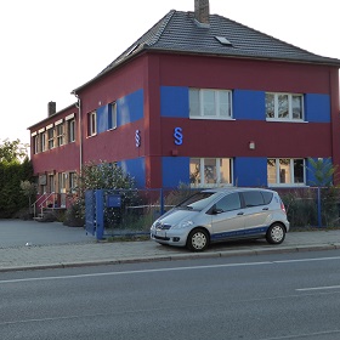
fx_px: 589
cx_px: 104
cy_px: 181
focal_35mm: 53
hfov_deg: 31.9
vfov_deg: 32.2
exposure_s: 1/160
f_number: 3.8
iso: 160
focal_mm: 7.2
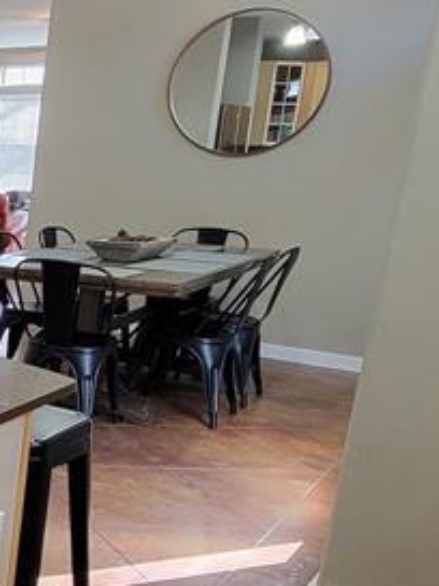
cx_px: -334
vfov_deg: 38.8
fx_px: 829
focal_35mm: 49
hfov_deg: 21.1
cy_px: 343
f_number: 2.2
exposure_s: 1/60
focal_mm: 2.2
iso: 400
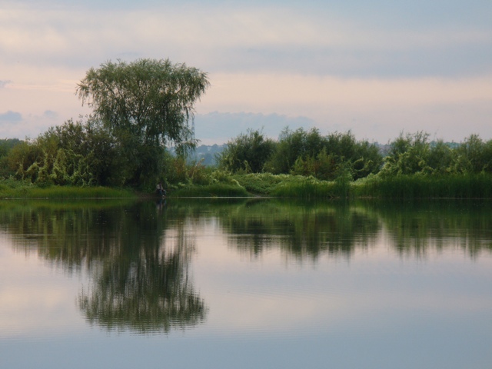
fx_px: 3155
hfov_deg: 8.9
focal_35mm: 222
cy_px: 184
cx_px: 246
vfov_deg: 6.7
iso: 80
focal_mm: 36.6
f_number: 4.5
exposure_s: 1/250
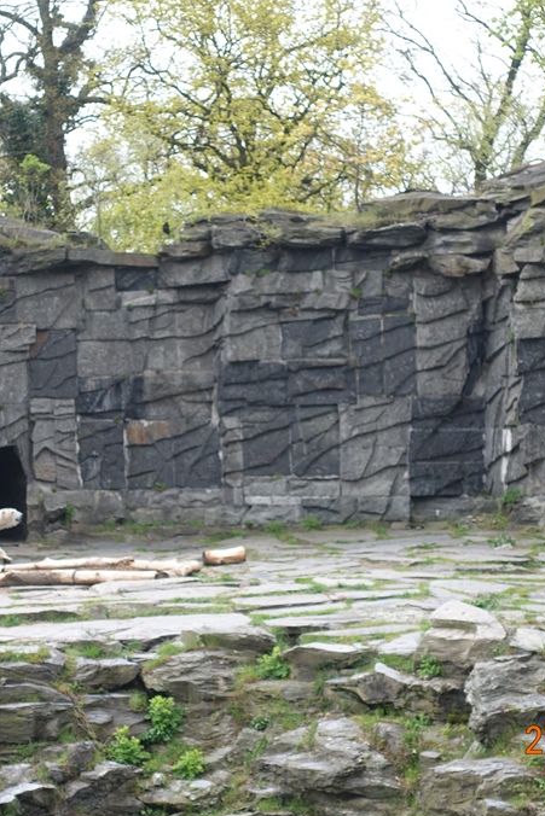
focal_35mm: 106
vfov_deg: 19.3
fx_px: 2406
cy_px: 411
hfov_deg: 12.9
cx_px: 173
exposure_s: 1/80
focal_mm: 25.7
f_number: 2.8
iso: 125
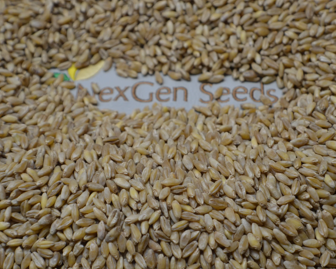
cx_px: 173
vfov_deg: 16.4
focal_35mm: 94
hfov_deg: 20.5
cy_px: 135
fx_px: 930
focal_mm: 55
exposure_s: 1/60
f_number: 6.3
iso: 400
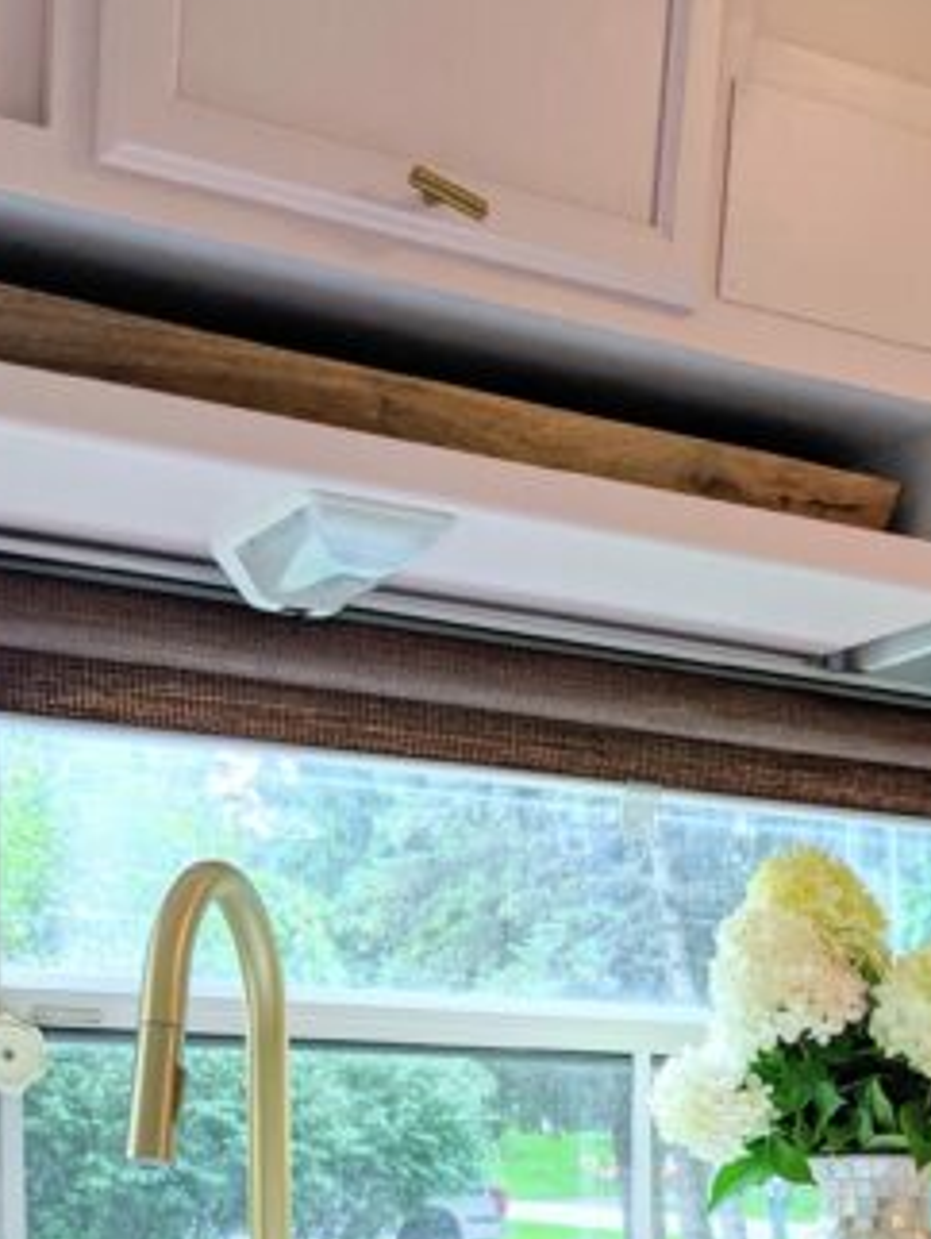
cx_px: 916
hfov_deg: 21.3
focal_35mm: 67
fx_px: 2399
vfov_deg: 27.0
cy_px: 1289
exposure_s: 1/60
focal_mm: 4.38
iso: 69
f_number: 1.73
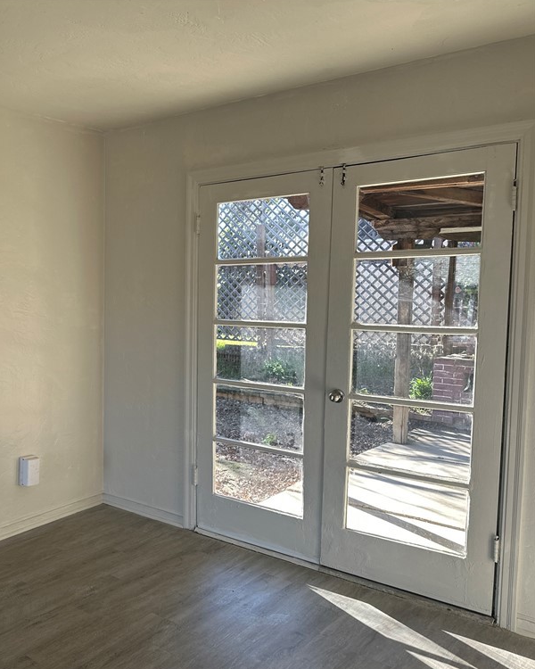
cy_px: 339
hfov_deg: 43.0
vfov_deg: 55.7
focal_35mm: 32
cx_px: 82
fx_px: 633
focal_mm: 6.86
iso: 64
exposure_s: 1/162
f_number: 1.78
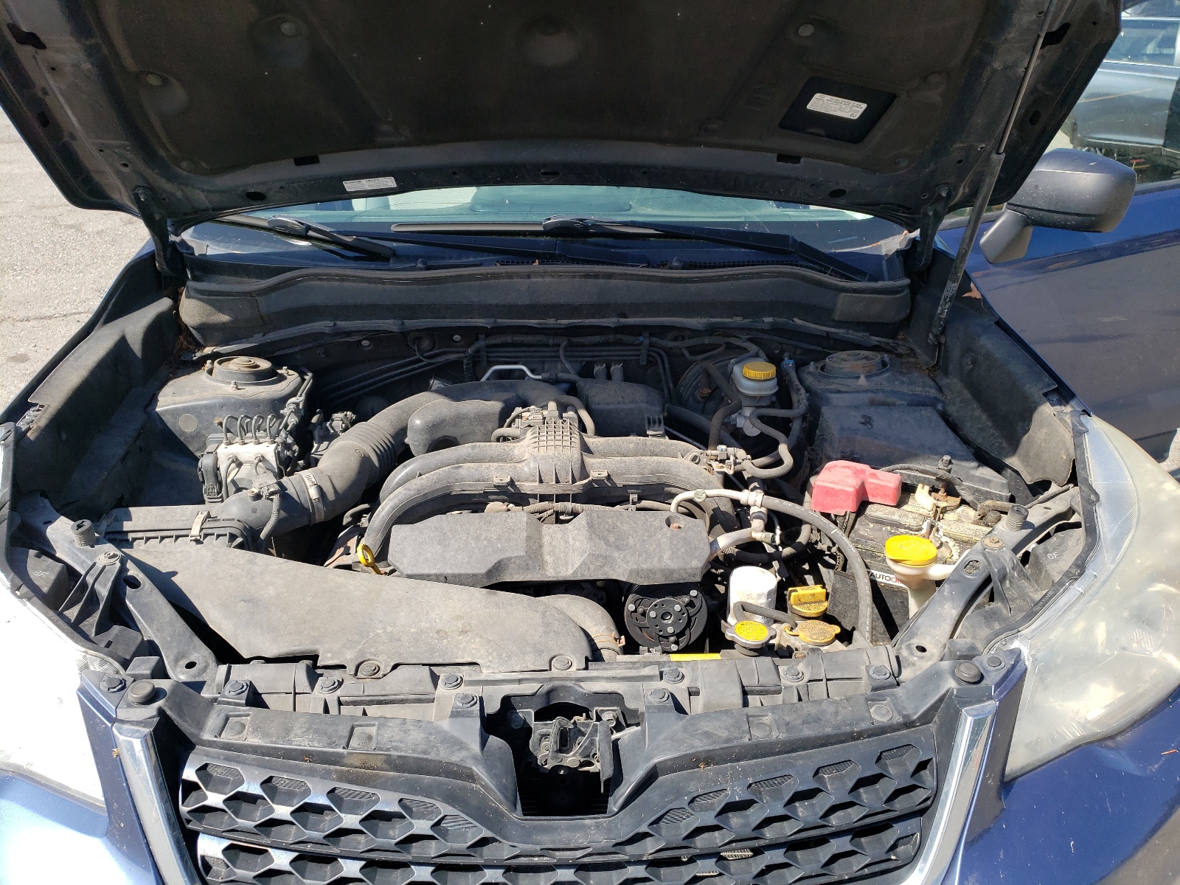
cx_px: 590
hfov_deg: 67.3
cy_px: 442
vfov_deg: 53.1
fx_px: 886
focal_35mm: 26
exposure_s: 1/1429
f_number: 1.5
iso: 50
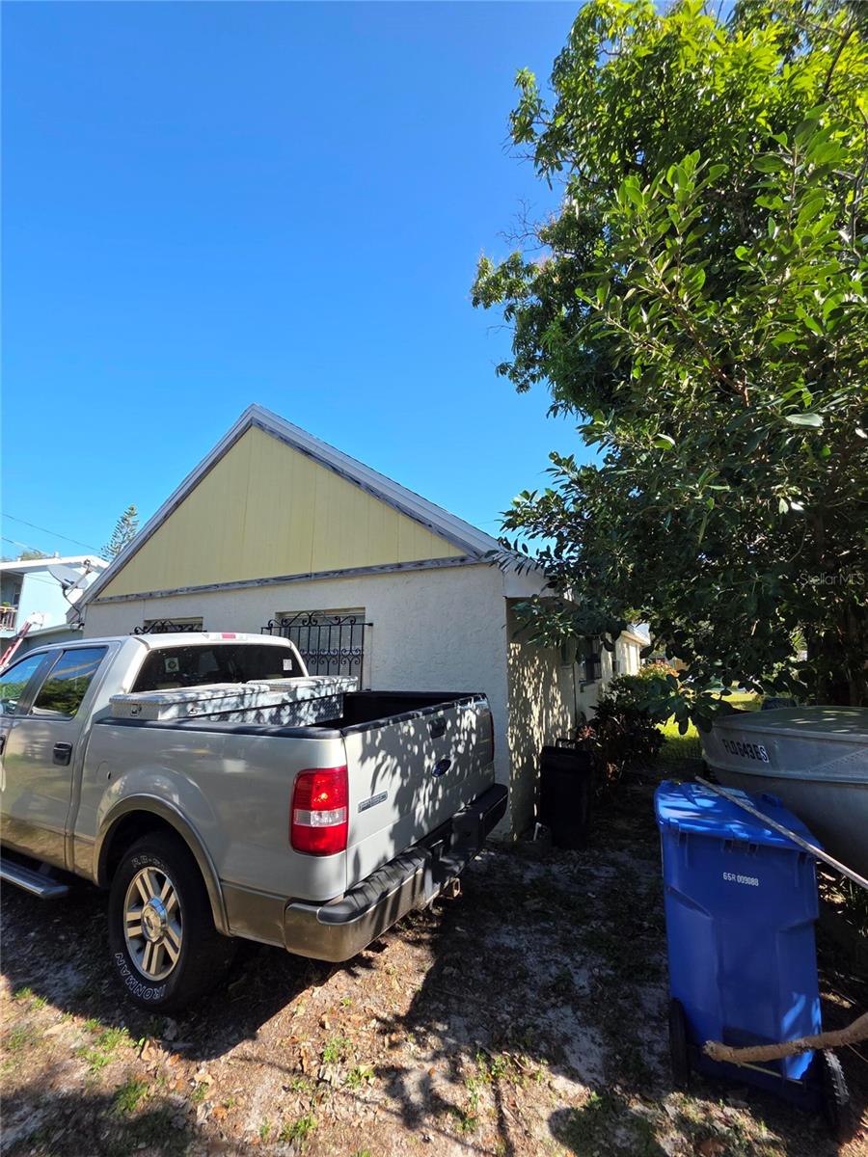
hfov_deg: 89.9
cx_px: 434
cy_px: 578
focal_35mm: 13
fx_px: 435
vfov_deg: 106.2
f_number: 1.9
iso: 40
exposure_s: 1/816
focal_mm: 2.2
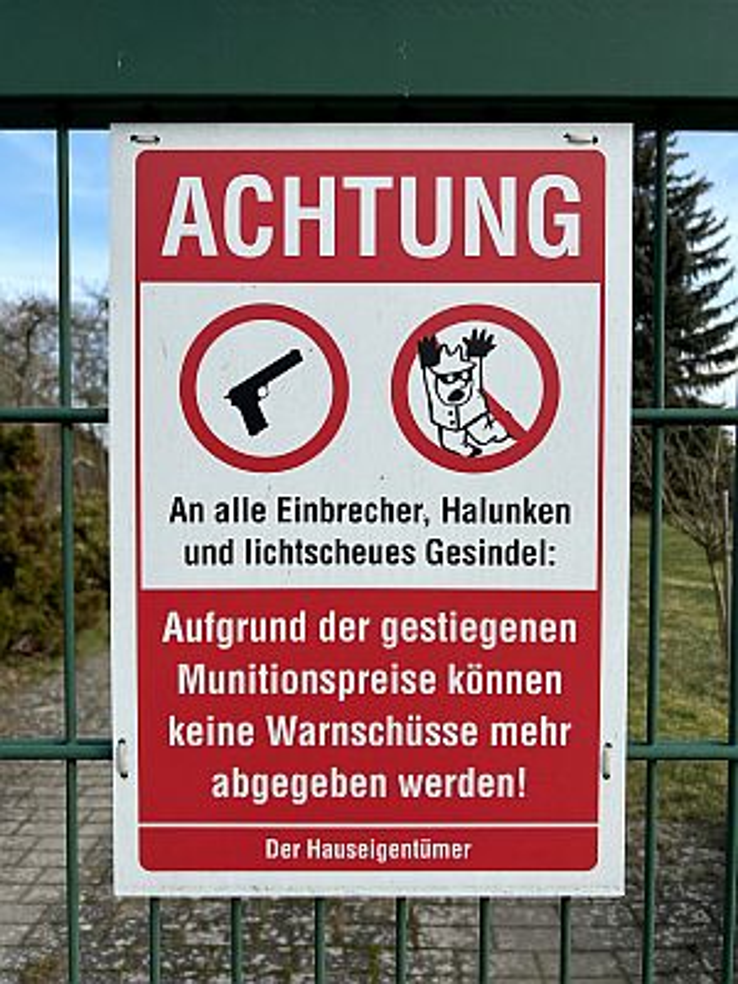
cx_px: 369
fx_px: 739
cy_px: 492
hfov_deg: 53.1
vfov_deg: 67.3
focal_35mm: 26
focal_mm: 5.7
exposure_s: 1/1808
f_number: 1.5
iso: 50
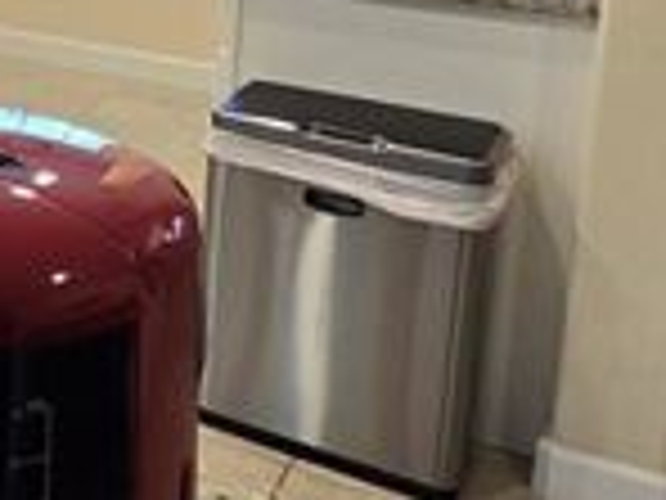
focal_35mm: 62
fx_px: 1193
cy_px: -108
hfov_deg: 23.2
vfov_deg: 21.8
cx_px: -403
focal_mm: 2.2
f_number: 2.2
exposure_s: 1/60
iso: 125
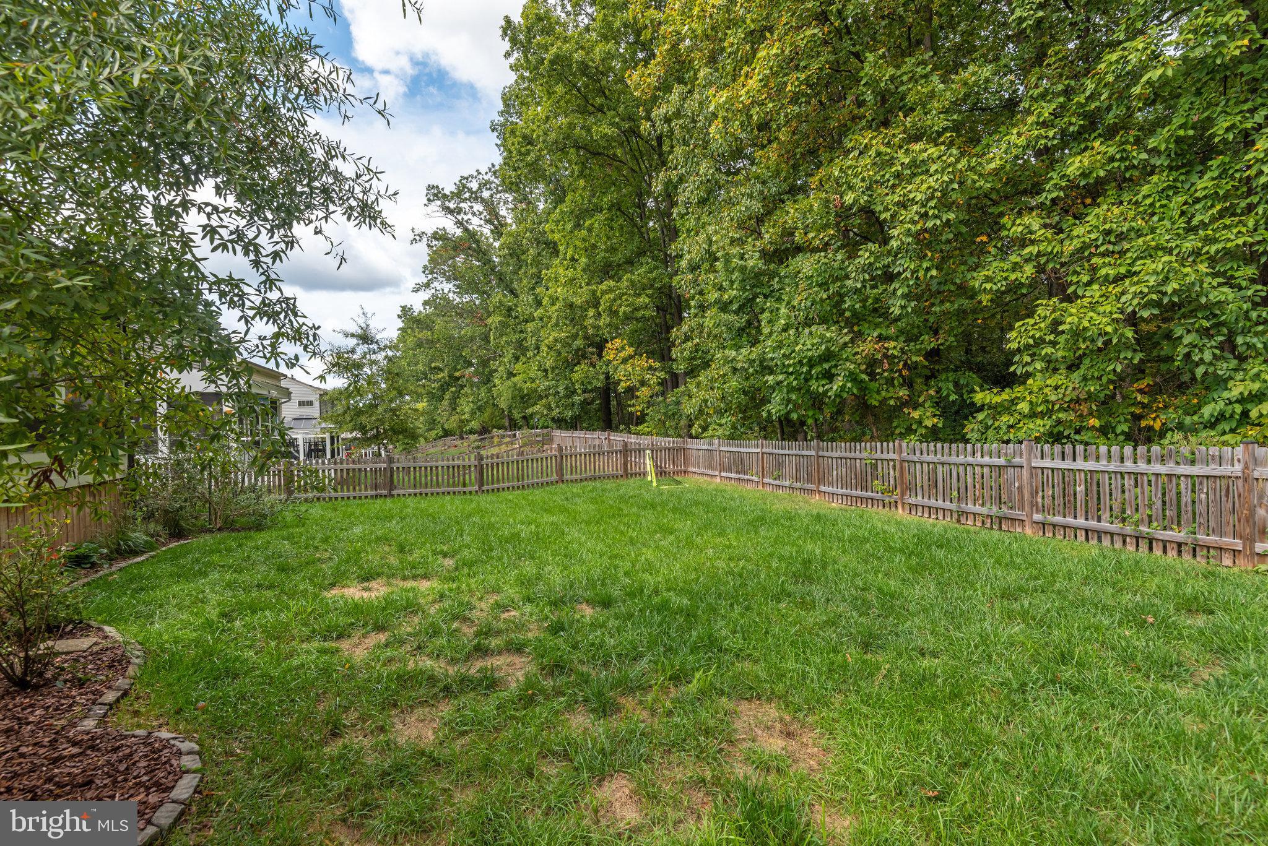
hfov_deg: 93.3
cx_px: 634
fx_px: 599
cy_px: 423
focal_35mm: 17
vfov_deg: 70.5
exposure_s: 1/320
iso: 400
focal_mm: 17
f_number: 8
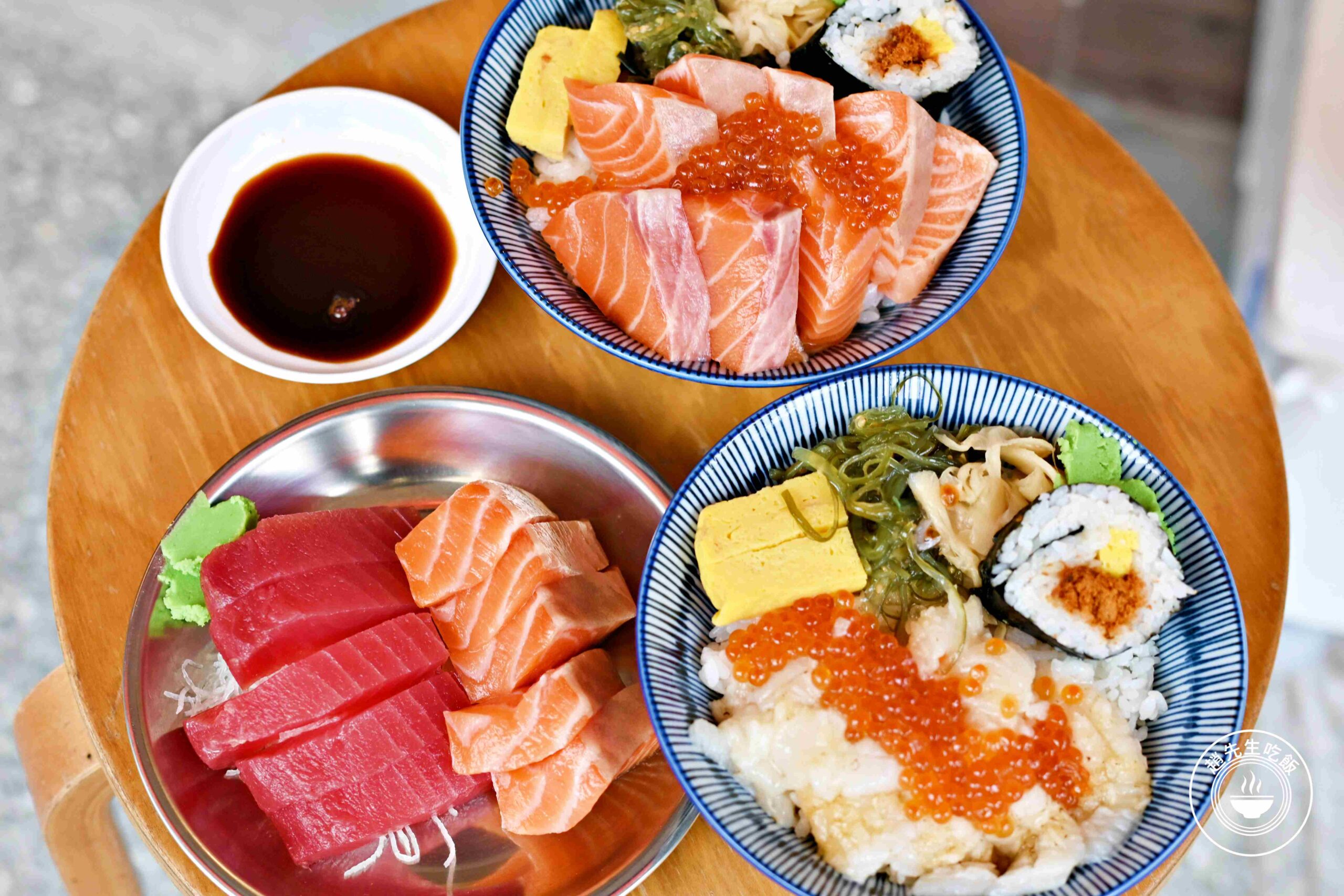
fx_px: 2800
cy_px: 448
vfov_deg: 18.2
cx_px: 672
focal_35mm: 75
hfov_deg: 27.0
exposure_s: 1/160
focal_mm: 50
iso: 160
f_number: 3.2
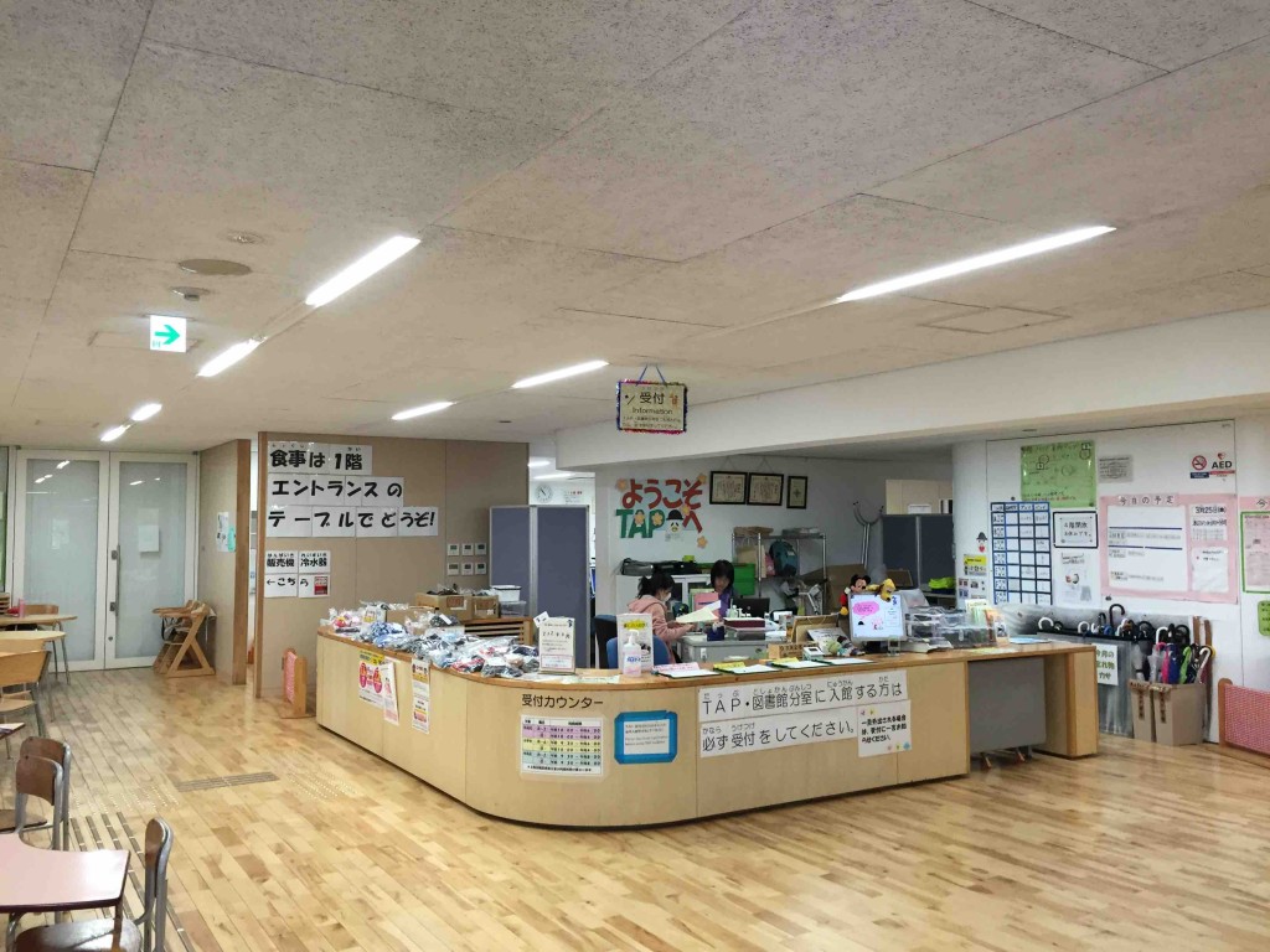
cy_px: 476
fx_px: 1064
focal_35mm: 29
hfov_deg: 61.7
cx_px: 635
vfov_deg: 48.2
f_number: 2.2
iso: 50
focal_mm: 4.15
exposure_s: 1/30
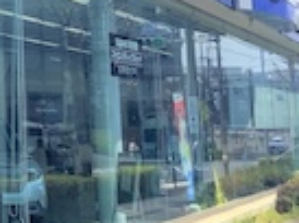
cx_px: -142
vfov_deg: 13.0
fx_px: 939
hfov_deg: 16.6
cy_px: -72
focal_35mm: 109
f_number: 2.4
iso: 25
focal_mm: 3.3
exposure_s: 1/1235
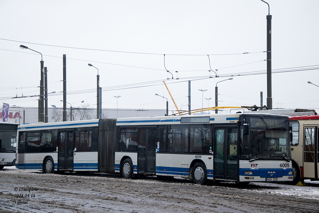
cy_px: 106
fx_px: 691
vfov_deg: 17.5
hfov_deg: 26.0
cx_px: 160
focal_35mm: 78
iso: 500
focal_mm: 52
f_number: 6.3
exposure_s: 1/200
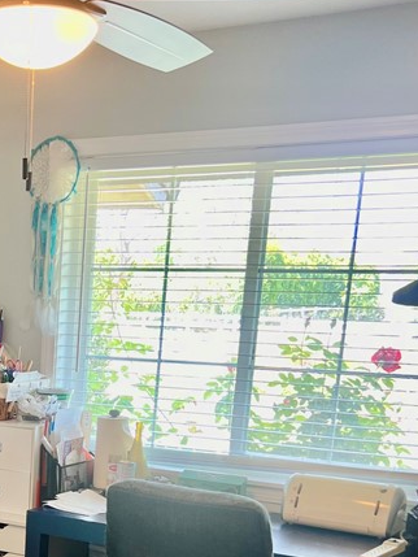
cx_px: -53
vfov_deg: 29.6
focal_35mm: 62
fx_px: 998
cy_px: 525
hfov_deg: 22.2
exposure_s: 1/62
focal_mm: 5.7
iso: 64
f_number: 1.5
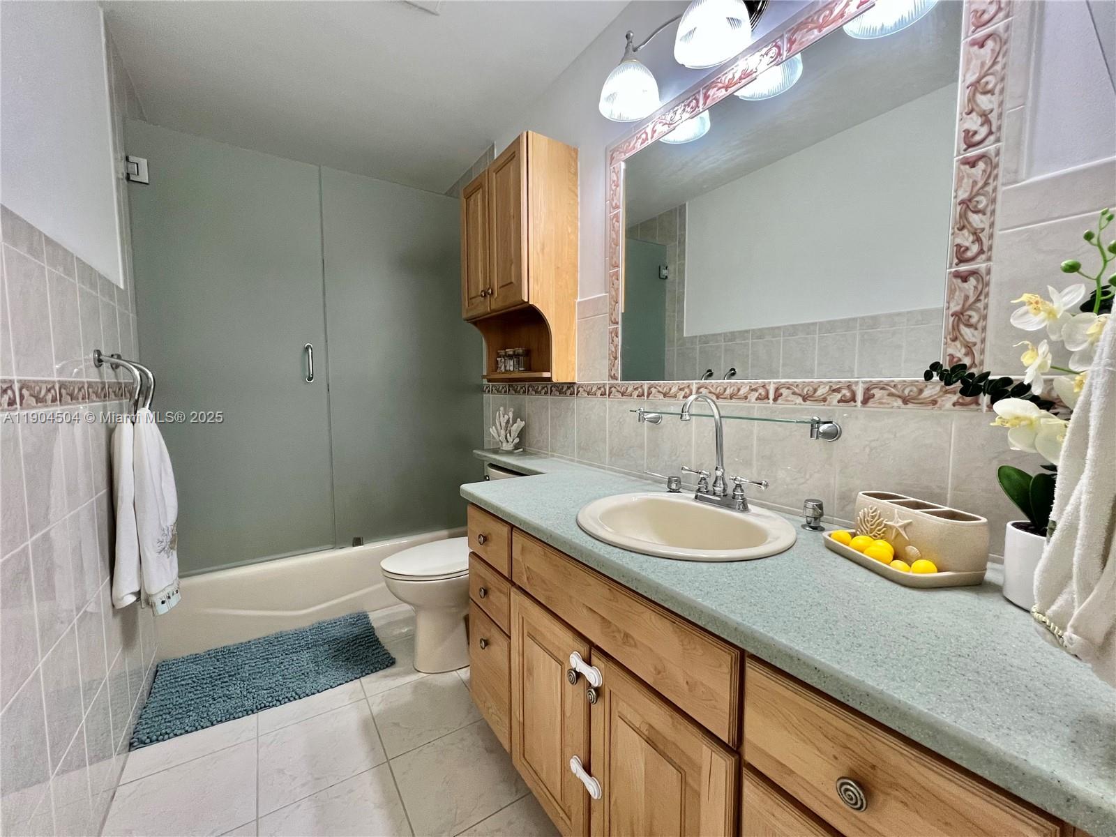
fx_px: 419
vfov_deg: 89.9
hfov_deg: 106.2
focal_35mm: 13
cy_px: 418
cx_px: 558
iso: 250
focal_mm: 1.57
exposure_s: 1/120
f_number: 1.8
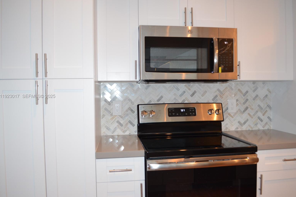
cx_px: 149
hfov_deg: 60.3
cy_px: 96
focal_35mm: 31
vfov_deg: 42.3
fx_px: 255
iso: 900
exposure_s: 1/60
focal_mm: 20
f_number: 3.8
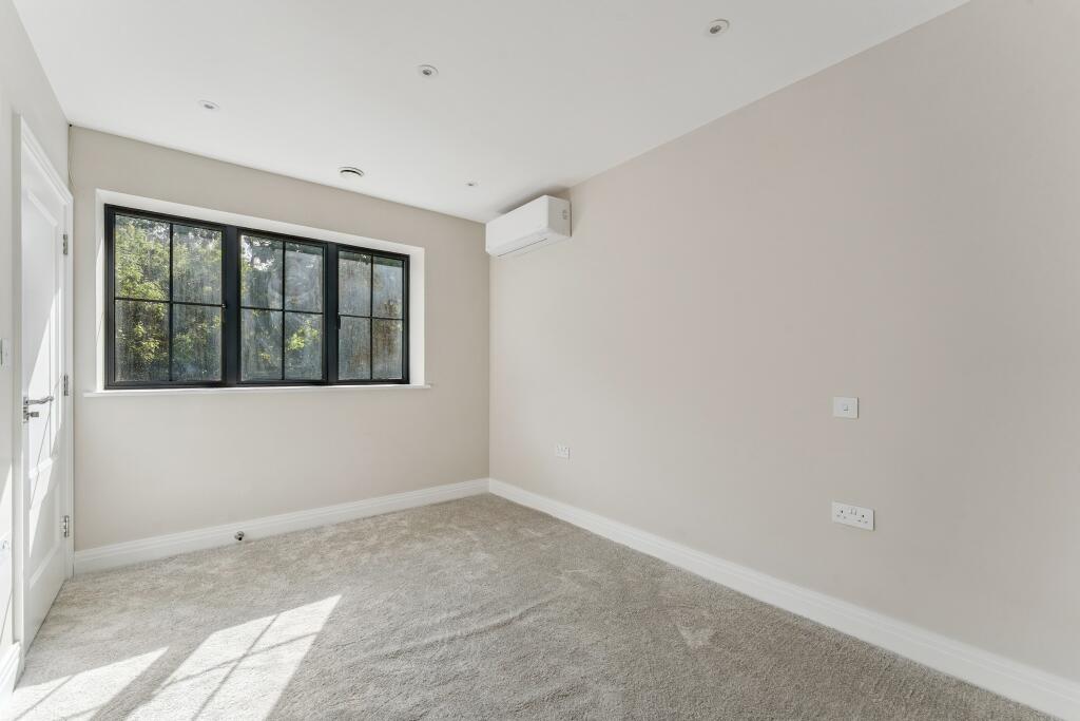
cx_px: 540
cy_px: 360
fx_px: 420
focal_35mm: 14
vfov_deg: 81.2
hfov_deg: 104.2
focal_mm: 14
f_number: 9
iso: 200
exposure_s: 1/60
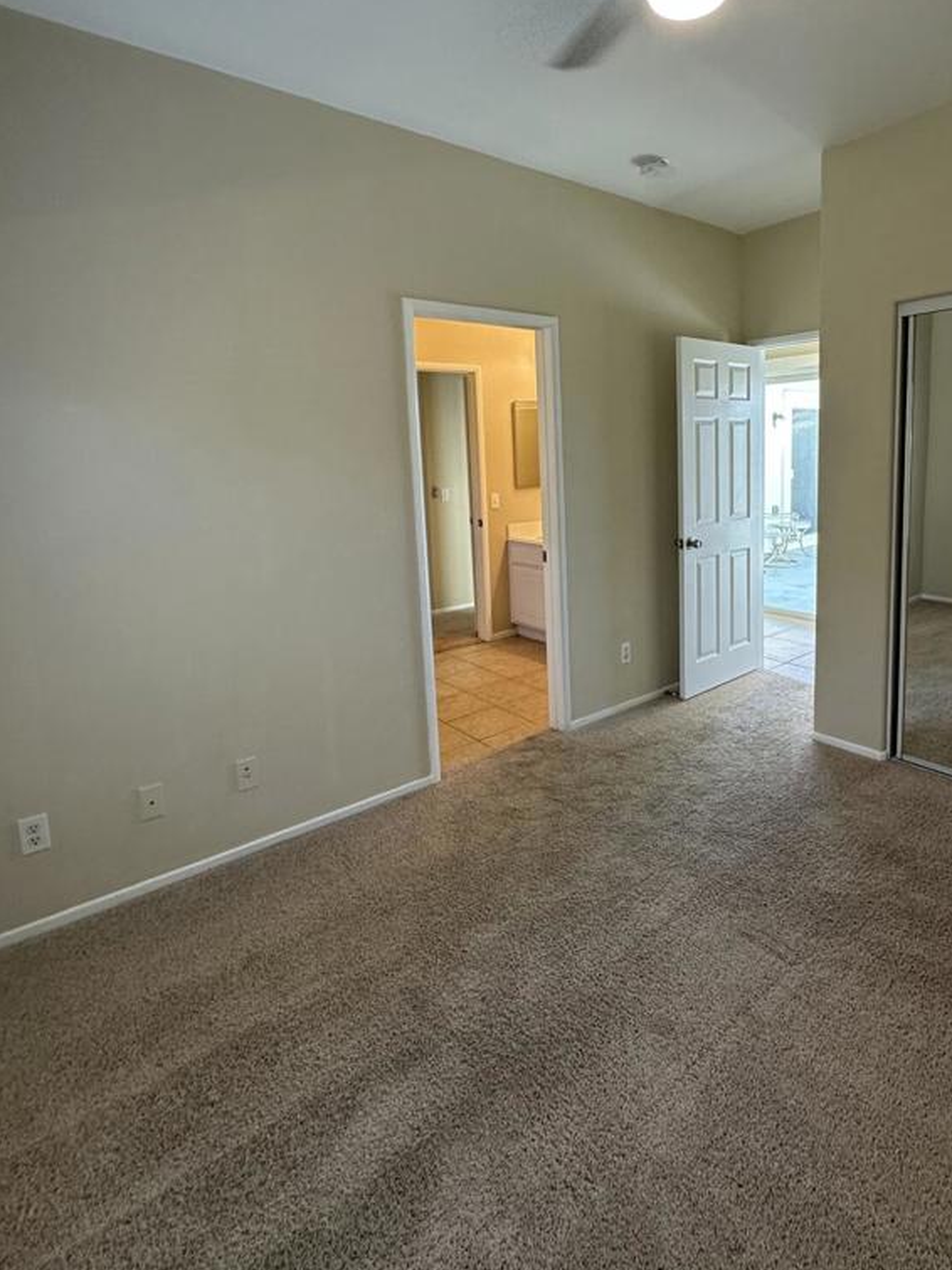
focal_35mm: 19
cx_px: 589
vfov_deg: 84.0
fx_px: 697
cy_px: 530
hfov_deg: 67.7
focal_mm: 2.22
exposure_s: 1/120
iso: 160
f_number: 2.2
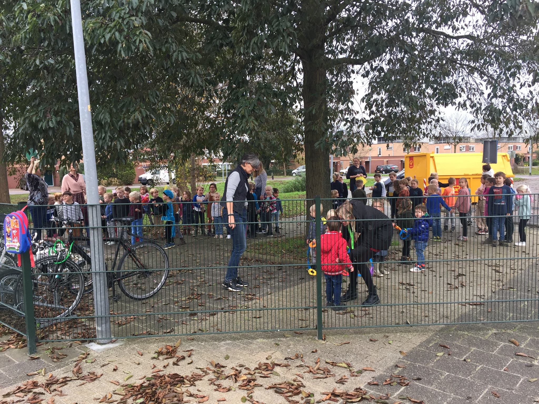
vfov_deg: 48.2
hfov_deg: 61.7
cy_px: 202
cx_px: 270
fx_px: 452
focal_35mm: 29
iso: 50
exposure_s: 1/100
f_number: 2.2
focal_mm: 4.15
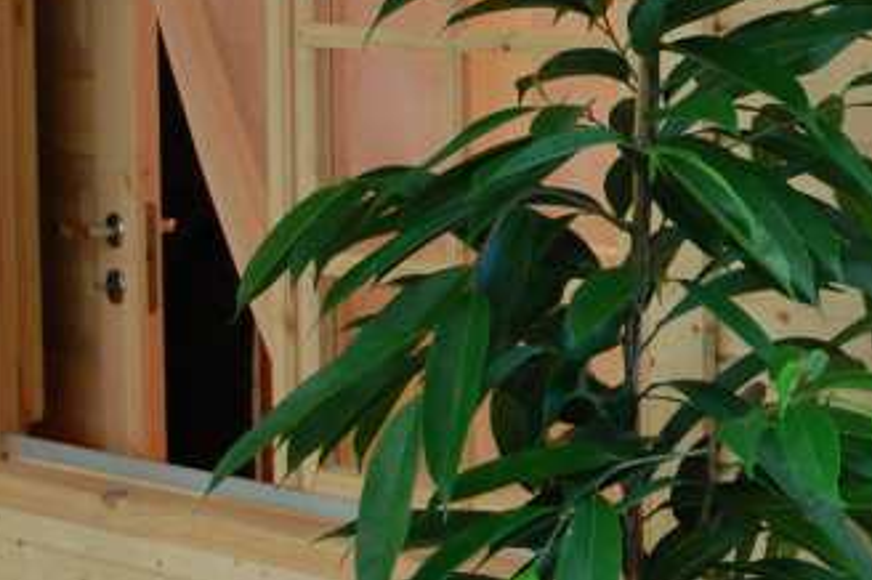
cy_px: 120
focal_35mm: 107
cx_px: 1175
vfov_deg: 12.7
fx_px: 2589
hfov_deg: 17.7
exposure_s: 1/13
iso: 800
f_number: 4.2
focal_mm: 26
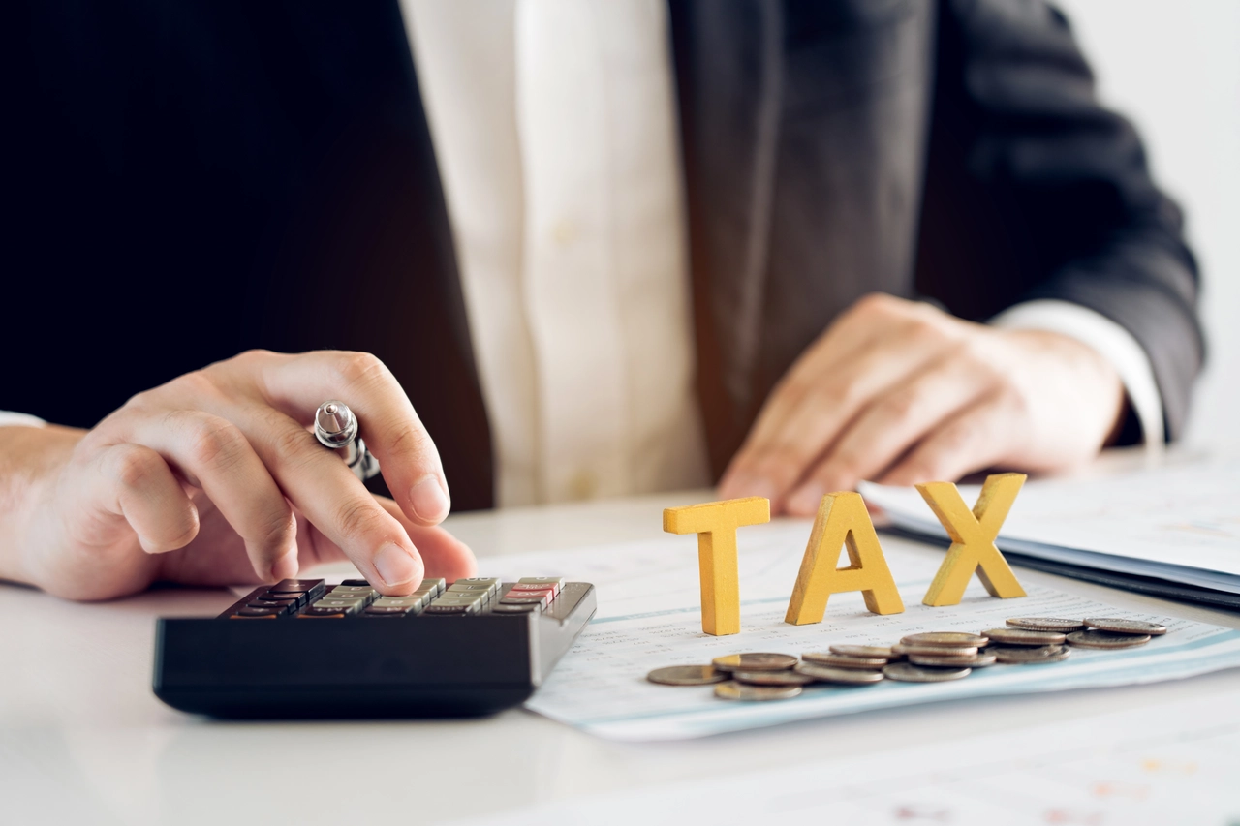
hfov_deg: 19.5
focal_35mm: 105
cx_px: 620
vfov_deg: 13.0
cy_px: 413
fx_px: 3616
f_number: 4
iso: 200
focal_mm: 105
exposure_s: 1/100
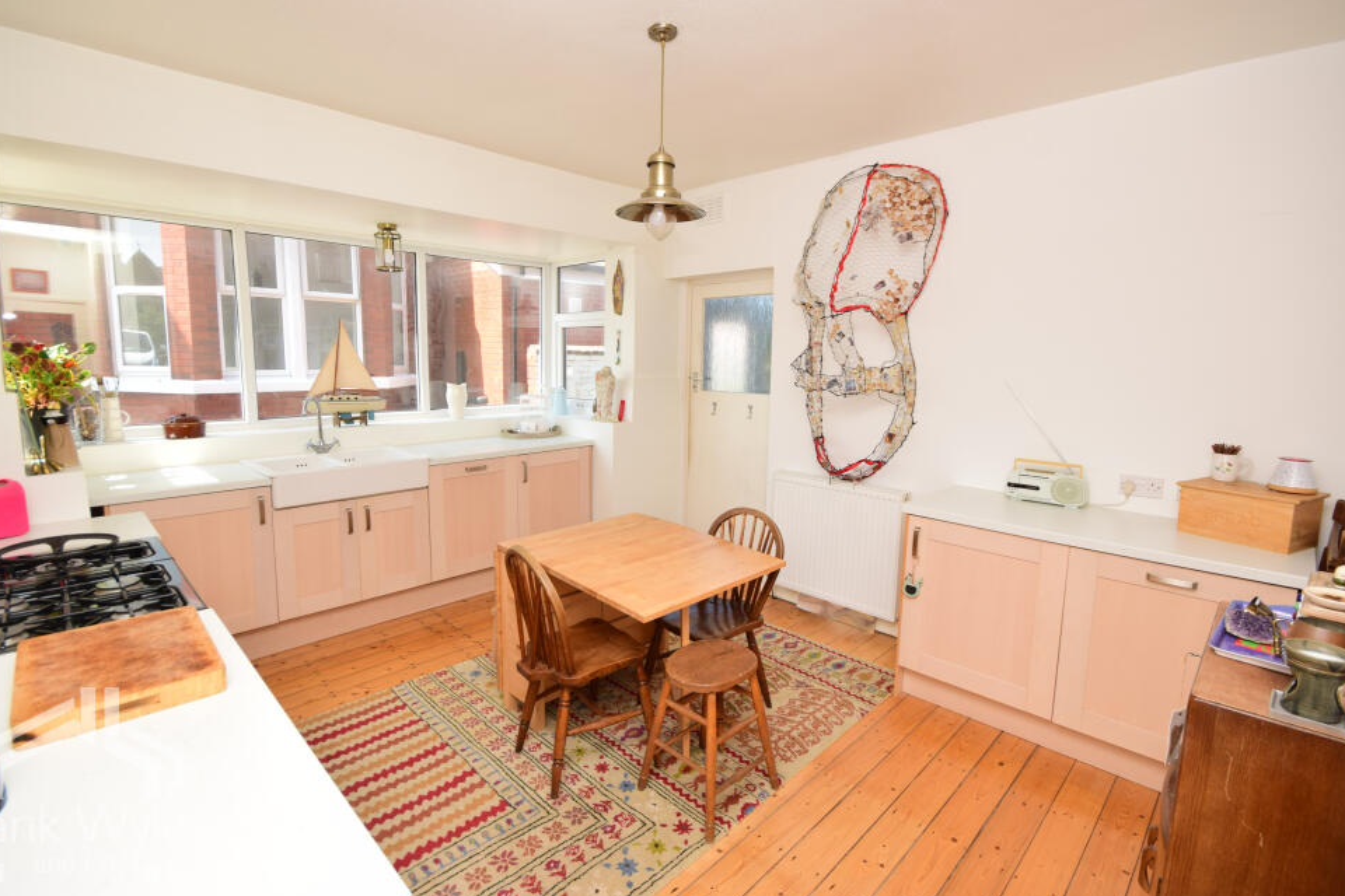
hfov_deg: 96.7
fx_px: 598
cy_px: 442
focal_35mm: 16
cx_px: 643
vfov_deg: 73.7
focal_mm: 10
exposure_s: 1/60
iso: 250
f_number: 10
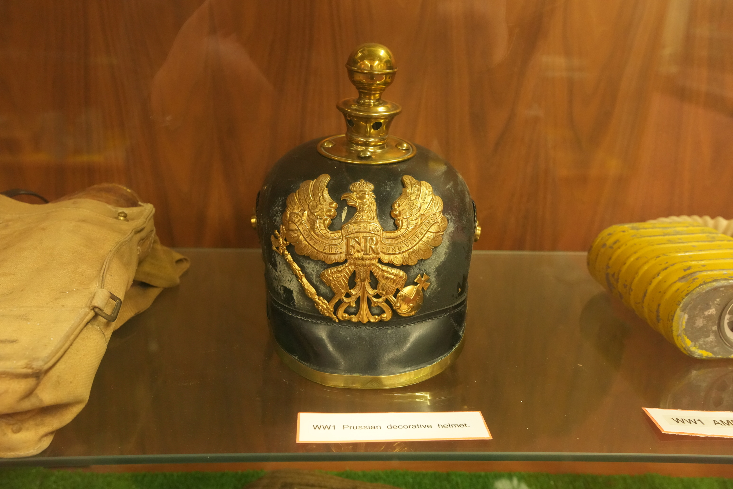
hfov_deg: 54.4
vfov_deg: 37.9
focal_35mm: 35
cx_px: 366
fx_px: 713
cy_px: 244
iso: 6400
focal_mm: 35
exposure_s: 1/40
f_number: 7.1
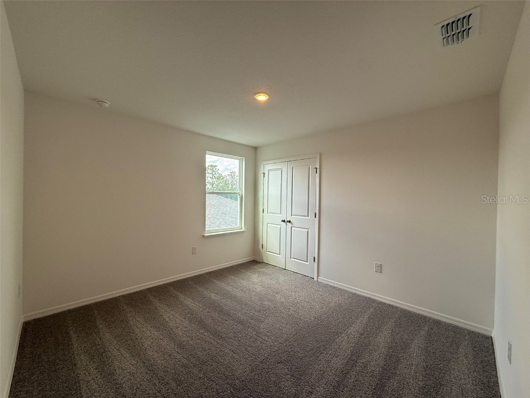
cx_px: 265
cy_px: 199
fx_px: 214
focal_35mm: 14
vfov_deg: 85.7
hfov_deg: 102.1
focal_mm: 2.22
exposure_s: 1/127
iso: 64
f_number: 2.2
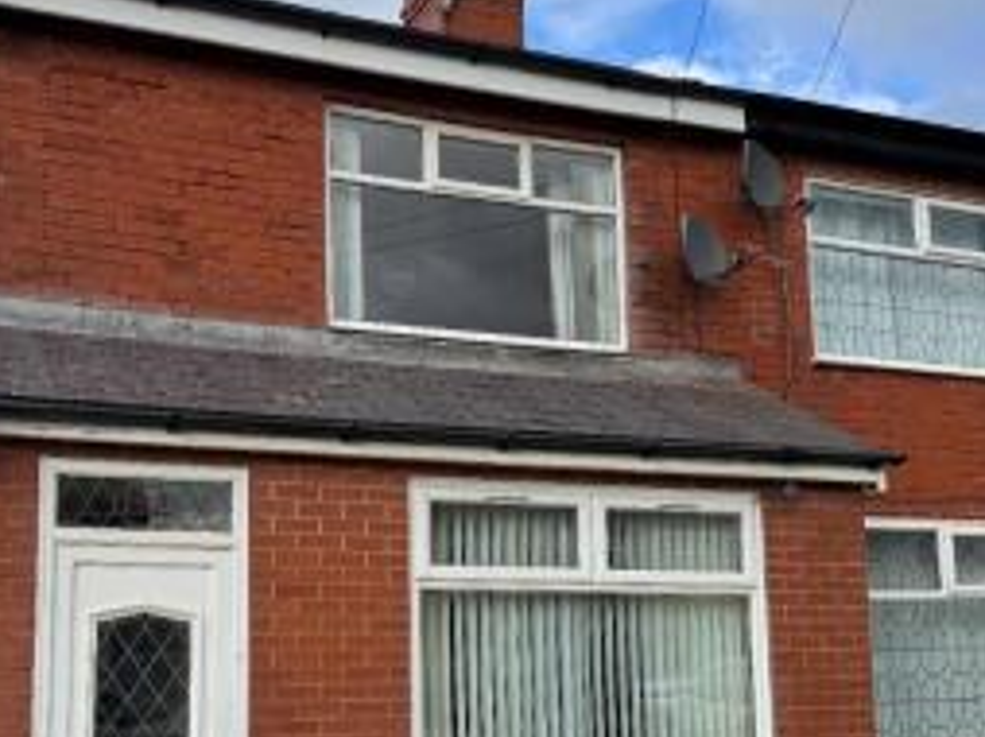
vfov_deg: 35.5
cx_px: 335
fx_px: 1137
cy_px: 506
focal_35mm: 40
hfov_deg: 46.2
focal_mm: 6.76
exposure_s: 1/2041
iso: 80
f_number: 1.78
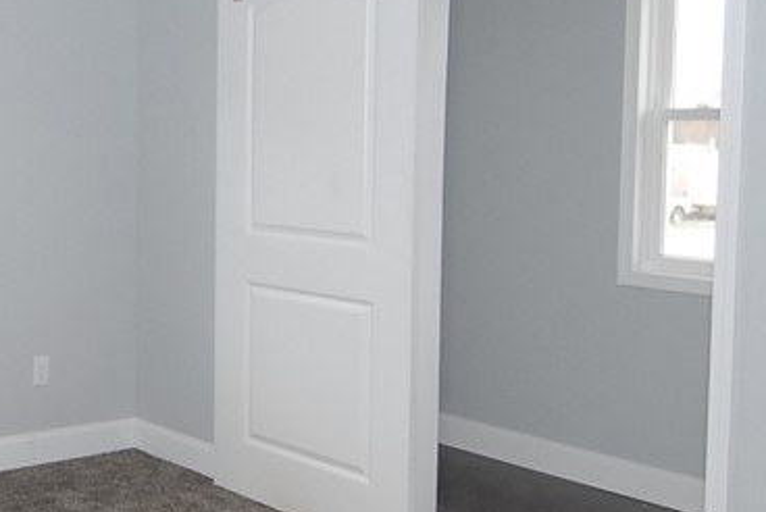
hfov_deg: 34.1
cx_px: -5
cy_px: 191
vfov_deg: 25.5
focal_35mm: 53
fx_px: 1129
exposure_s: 1/60
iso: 500
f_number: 6.3
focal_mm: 12
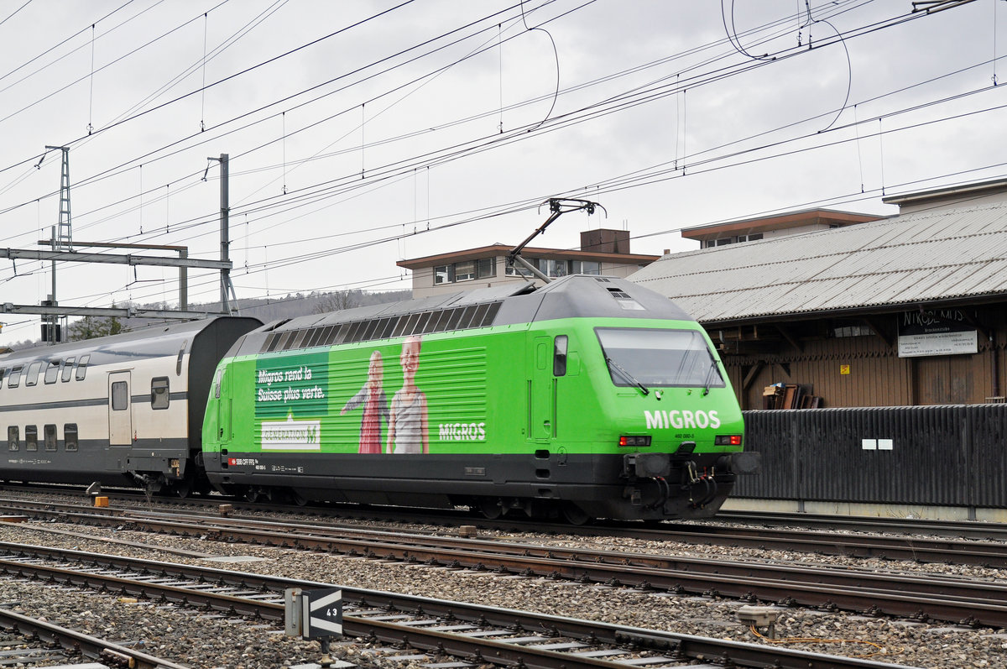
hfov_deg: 33.4
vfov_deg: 22.6
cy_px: 334
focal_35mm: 60
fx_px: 1676
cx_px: 504
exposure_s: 1/1000
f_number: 4
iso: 400
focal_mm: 40
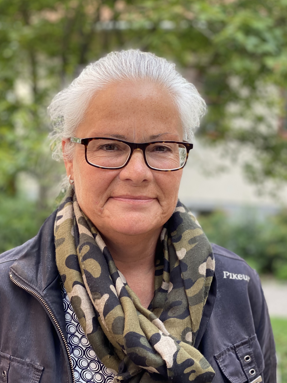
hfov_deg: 22.6
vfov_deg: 29.8
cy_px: 215
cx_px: 139
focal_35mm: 65
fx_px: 719
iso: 32
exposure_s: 1/122
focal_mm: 6
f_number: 2
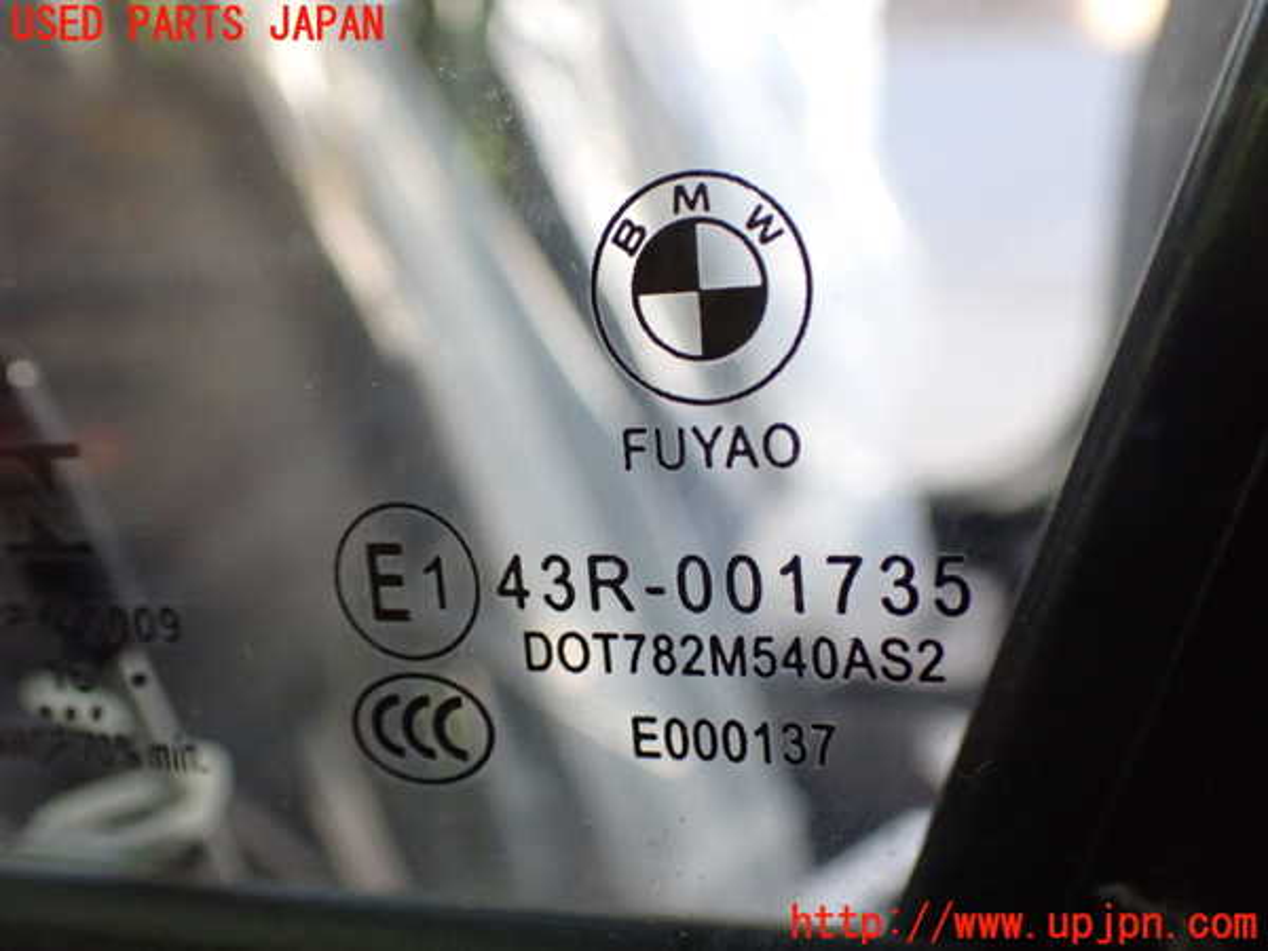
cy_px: 476
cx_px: 634
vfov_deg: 37.7
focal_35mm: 38
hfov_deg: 49.0
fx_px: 1392
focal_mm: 6.83
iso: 800
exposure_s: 1/100
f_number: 2.7
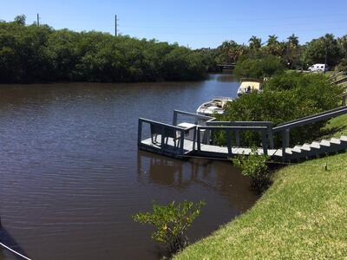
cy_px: 130
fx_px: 291
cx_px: 174
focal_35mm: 29
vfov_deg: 48.2
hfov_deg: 61.7
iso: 32
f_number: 2.2
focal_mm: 4.15
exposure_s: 1/2053
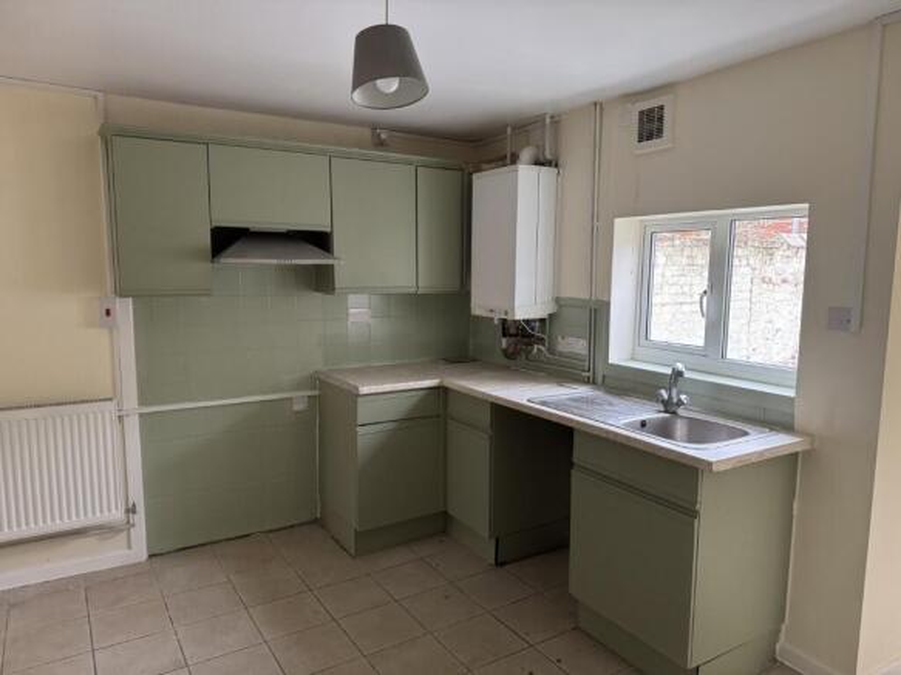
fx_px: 625
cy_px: 338
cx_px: 450
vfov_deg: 56.8
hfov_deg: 71.6
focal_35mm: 24
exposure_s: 1/60
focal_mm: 6.76
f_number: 1.78
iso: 500
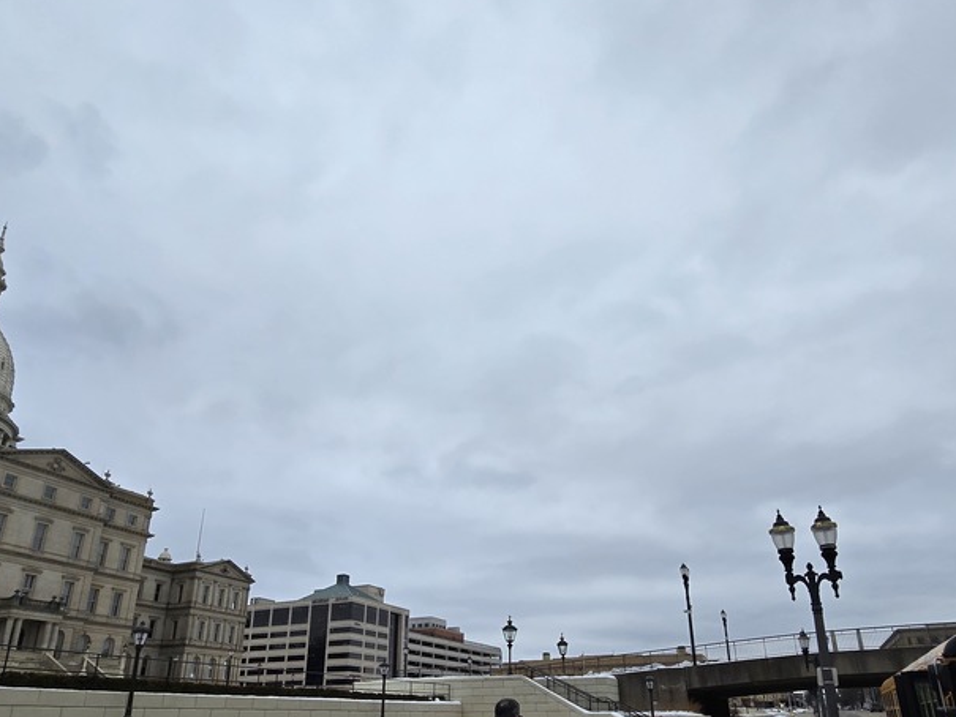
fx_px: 608
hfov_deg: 76.4
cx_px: 487
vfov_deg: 59.6
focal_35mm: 22
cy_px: 483
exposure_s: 1/1567
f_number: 2.2
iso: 50
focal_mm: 2.2
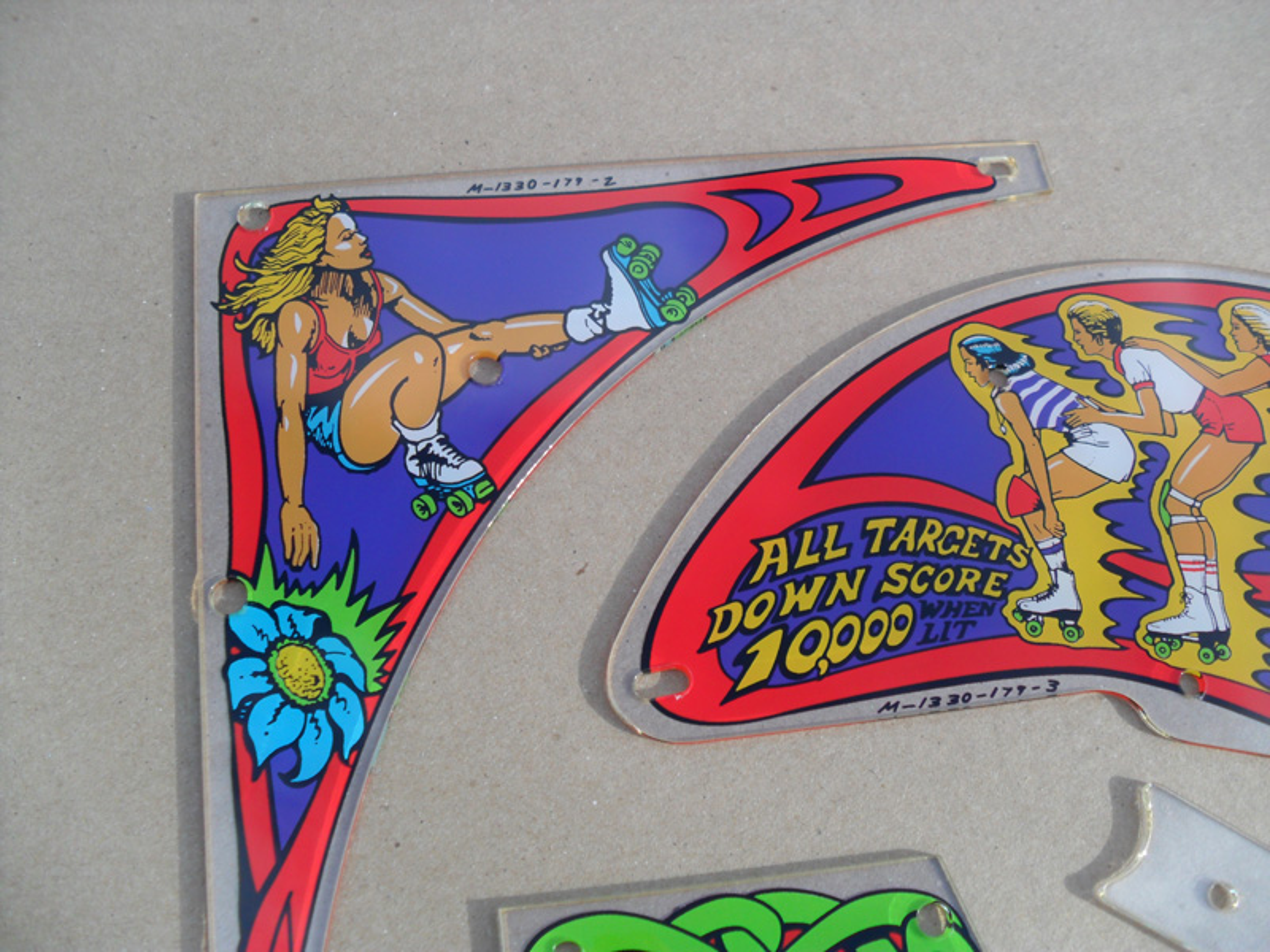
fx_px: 1284
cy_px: 476
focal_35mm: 35
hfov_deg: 52.6
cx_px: 635
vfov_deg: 40.7
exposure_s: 1/500
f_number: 3
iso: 80
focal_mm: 6.3
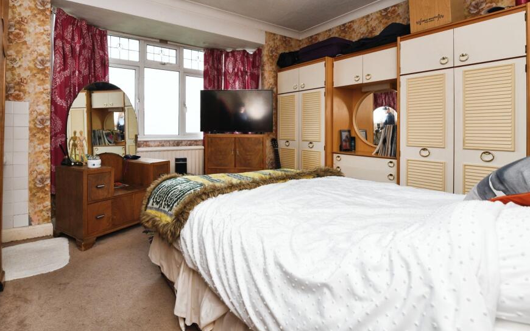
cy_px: 135
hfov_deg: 90.2
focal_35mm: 18
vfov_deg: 64.5
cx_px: 219
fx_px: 260
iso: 800
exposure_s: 1/60
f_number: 11
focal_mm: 15
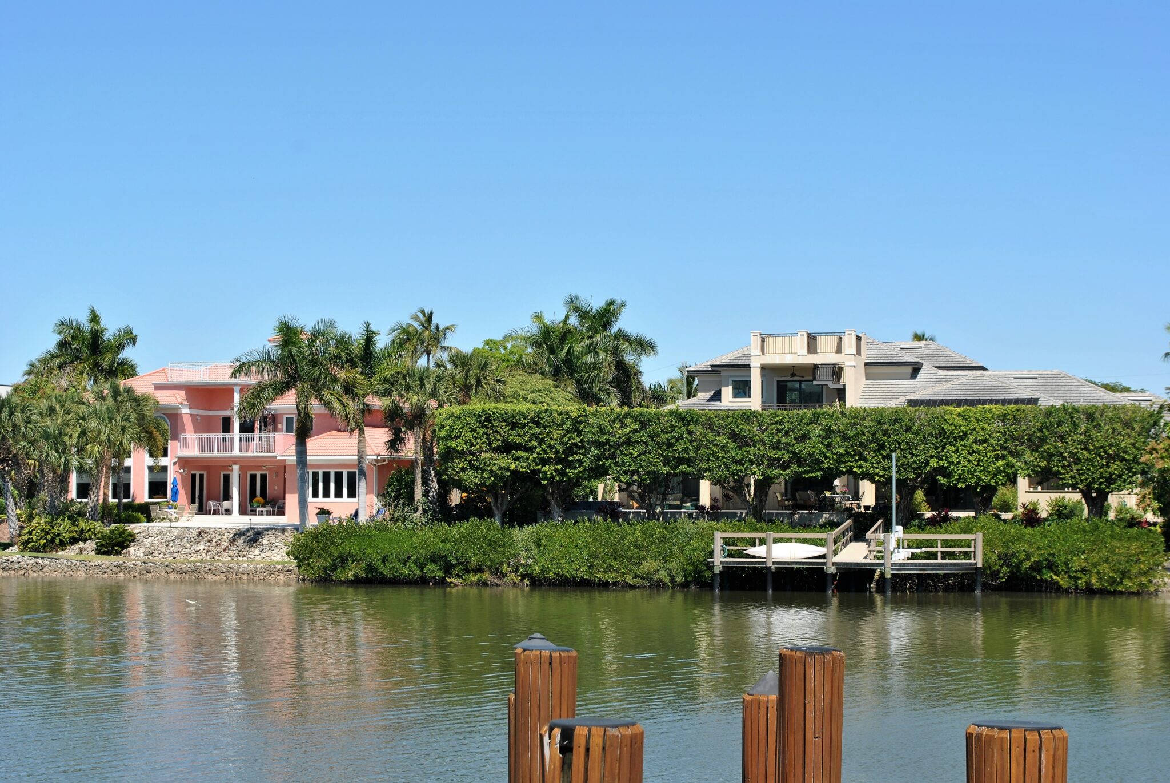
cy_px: 392
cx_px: 585
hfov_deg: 30.5
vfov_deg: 20.7
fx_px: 2148
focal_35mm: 66
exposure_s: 1/200
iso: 100
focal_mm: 44
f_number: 9
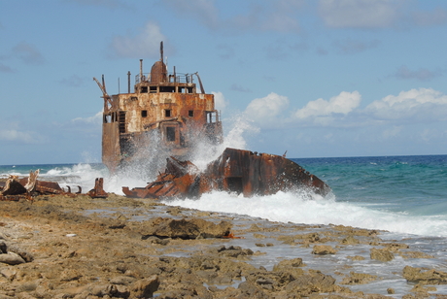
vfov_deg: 15.8
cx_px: 224
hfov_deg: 23.4
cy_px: 150
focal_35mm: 87
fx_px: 1082
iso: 100
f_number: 9
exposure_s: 1/400
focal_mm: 58
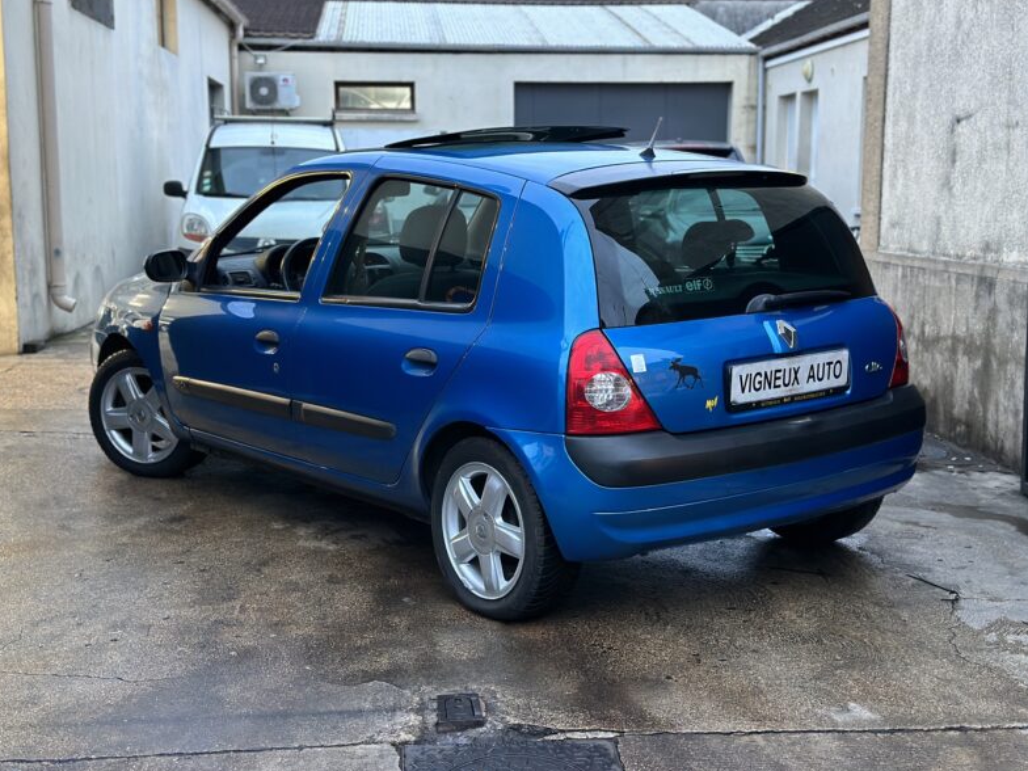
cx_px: 515
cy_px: 384
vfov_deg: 29.7
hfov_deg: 38.9
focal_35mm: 49
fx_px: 1455
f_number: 1.78
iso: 500
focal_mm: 6.86
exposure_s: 1/33
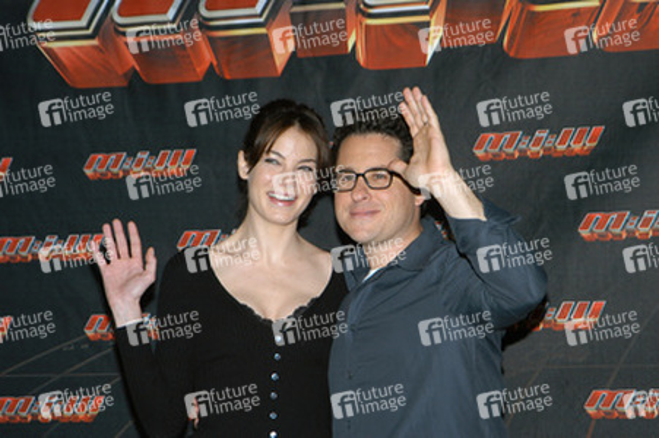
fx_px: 2469
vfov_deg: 10.1
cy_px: 219
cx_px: 330
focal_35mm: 135
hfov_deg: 15.2
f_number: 7.1
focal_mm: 90
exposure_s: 1/100
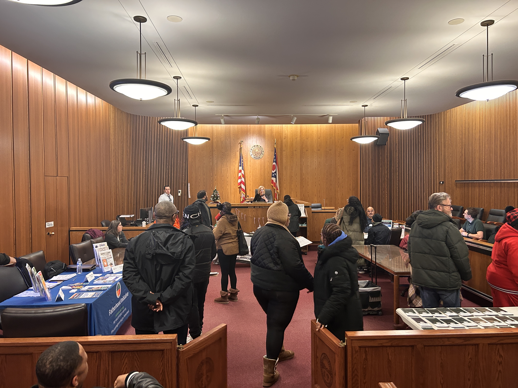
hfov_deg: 67.3
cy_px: 194
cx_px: 259
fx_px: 389
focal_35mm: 26
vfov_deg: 53.1
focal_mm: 5.7
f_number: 1.5
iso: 200
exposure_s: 1/60
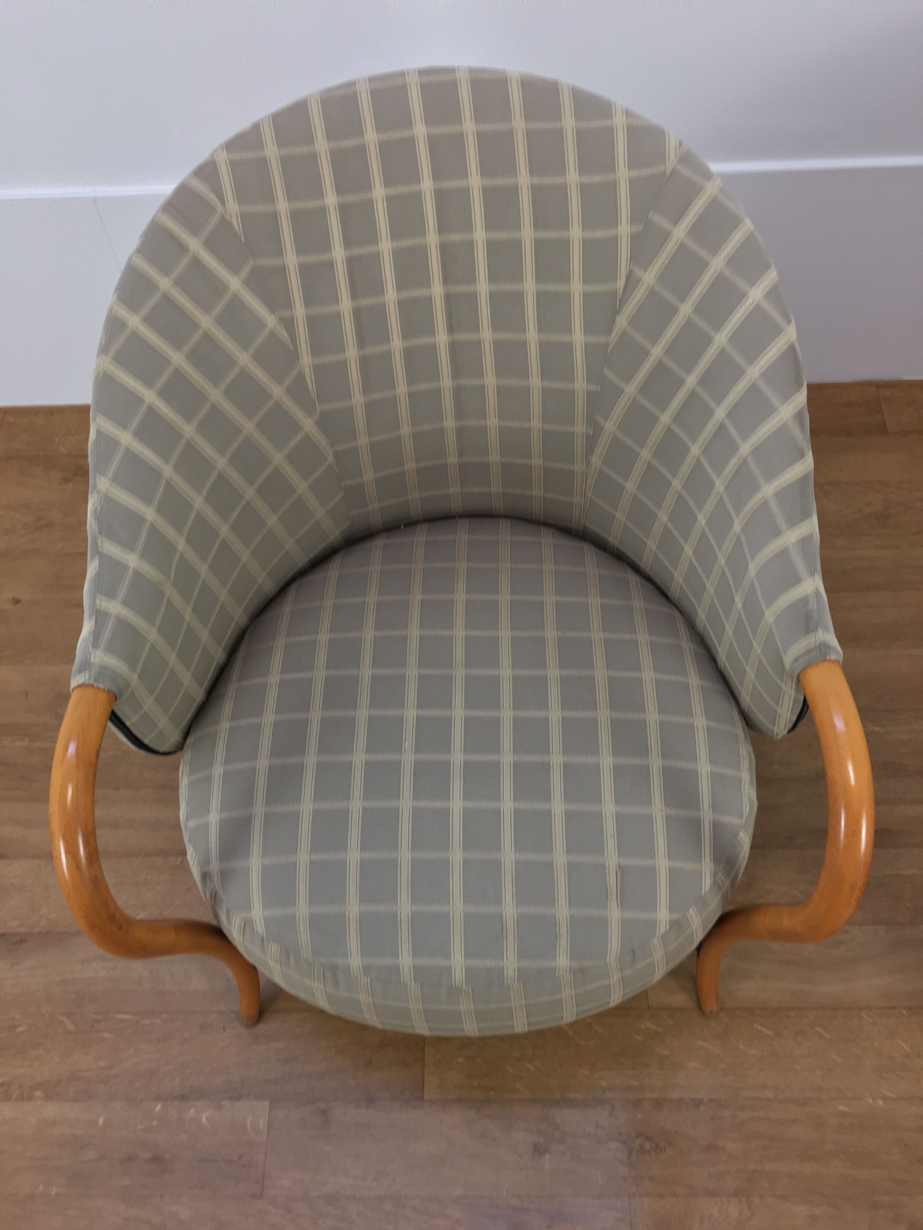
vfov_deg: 61.7
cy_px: 615
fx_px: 1031
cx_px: 462
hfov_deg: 48.2
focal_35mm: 29
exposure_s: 1/30
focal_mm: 4.15
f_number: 2.2
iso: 40
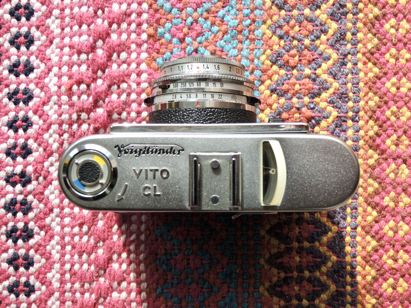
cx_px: 206
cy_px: 154
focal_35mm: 35
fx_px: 416
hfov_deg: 52.6
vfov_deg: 40.7
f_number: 3.2
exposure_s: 1/500
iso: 100
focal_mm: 6.3
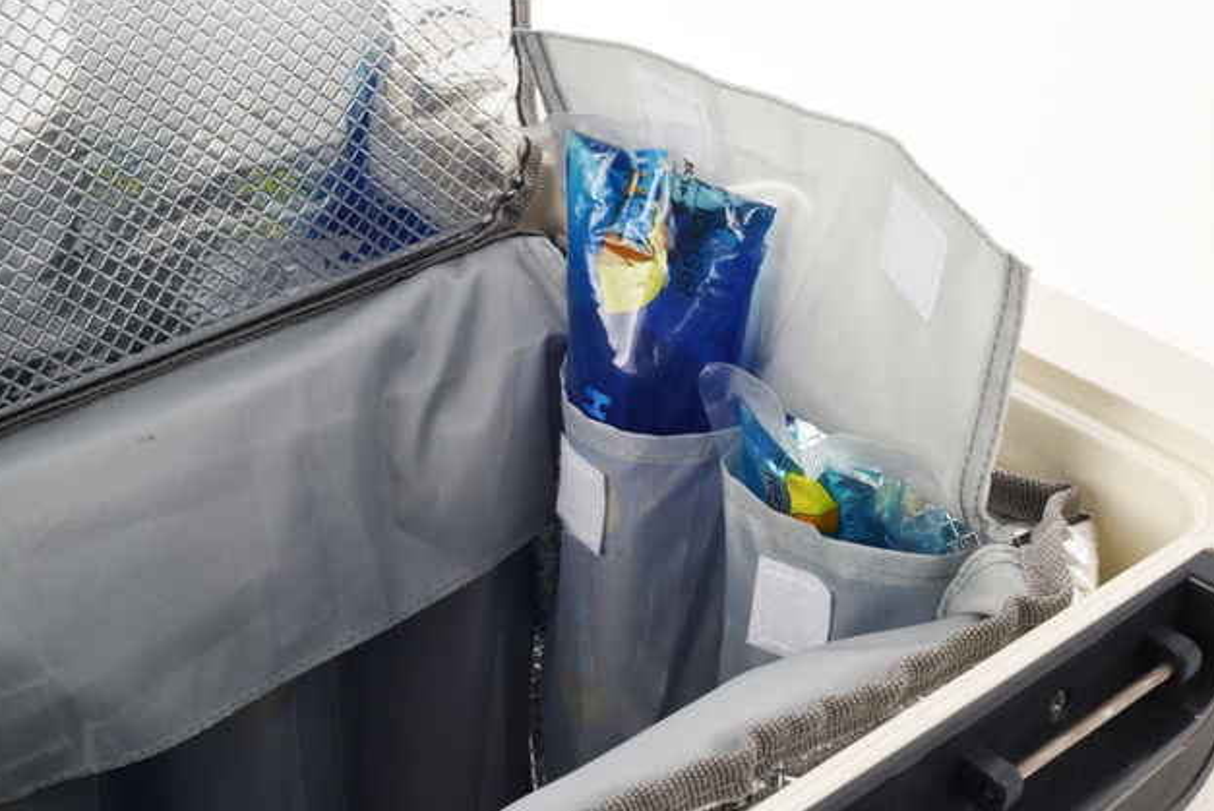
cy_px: 404
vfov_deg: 26.5
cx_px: 606
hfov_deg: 38.9
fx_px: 1721
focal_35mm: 51
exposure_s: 1/60
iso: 125
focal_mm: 50
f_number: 22
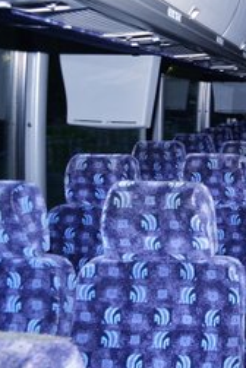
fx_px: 584
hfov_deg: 21.0
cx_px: 341
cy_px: 147
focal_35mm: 57
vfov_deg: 34.9
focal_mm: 20
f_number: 5.6
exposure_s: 1/60
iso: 320
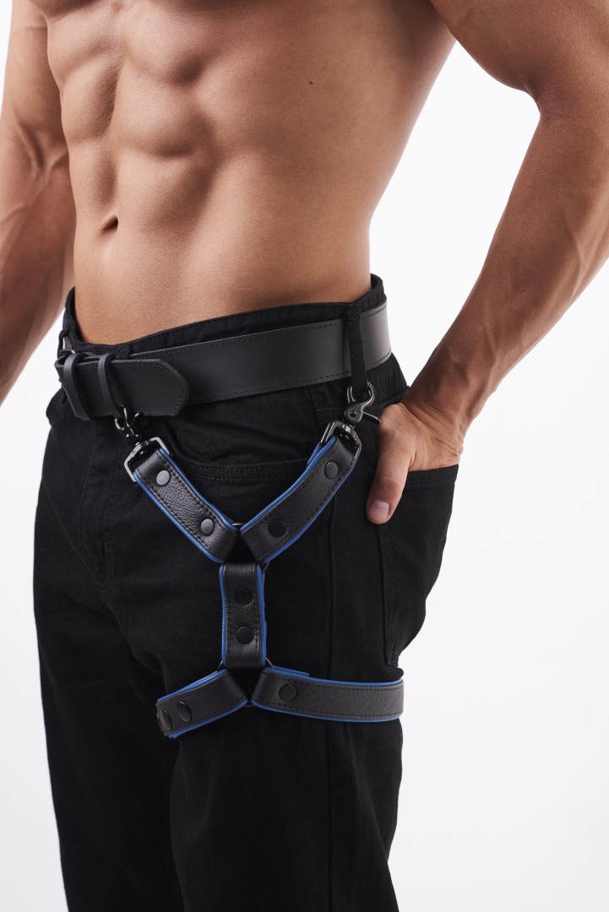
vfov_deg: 23.9
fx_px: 2155
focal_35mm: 85
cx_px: 304
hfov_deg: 16.1
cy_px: 456
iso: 200
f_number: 8
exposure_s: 1/160
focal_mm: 85
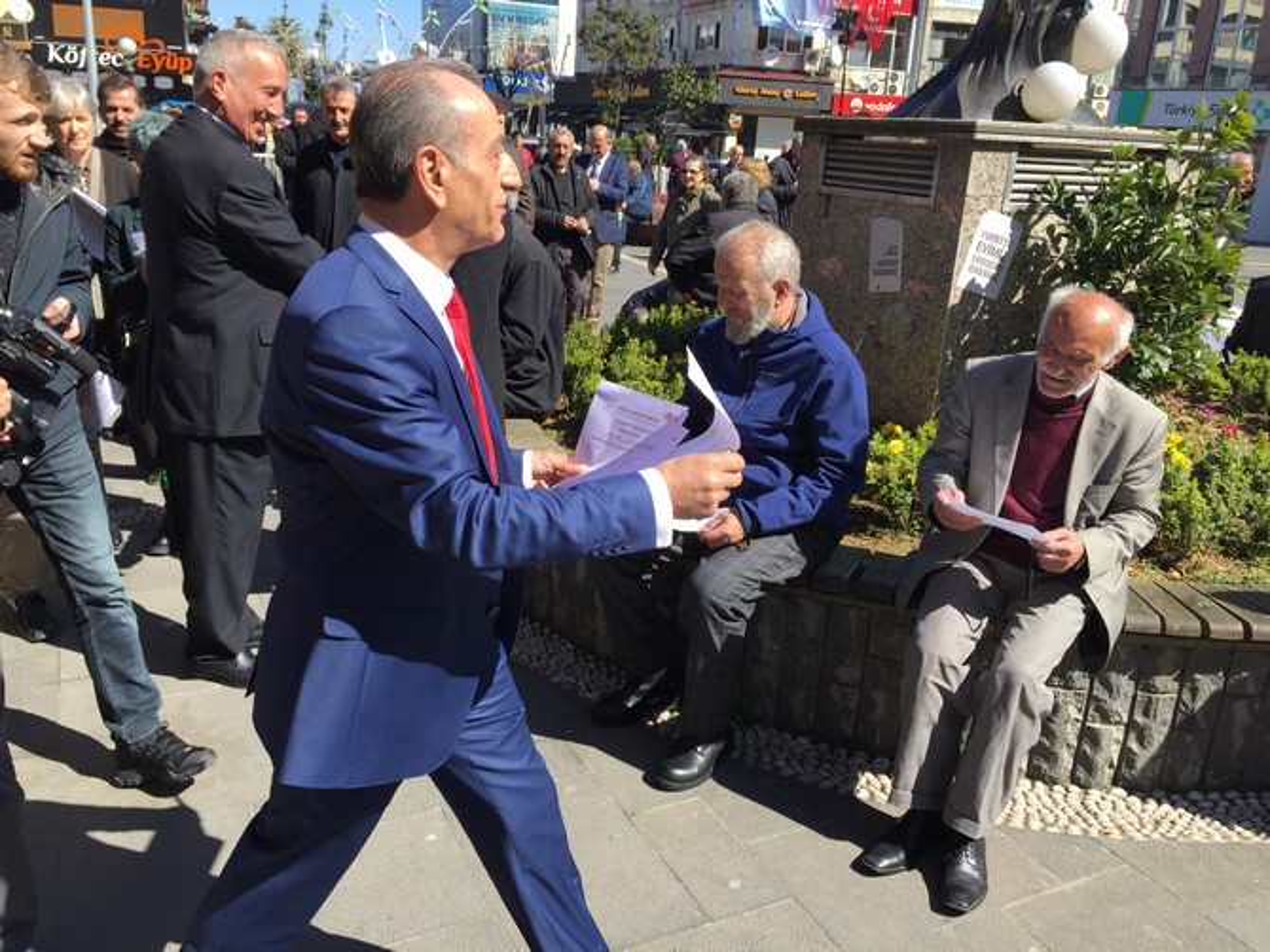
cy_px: 476
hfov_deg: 61.7
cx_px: 635
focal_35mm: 29
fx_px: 1064
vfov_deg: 48.2
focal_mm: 4.15
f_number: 2.2
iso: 32
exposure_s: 1/1068
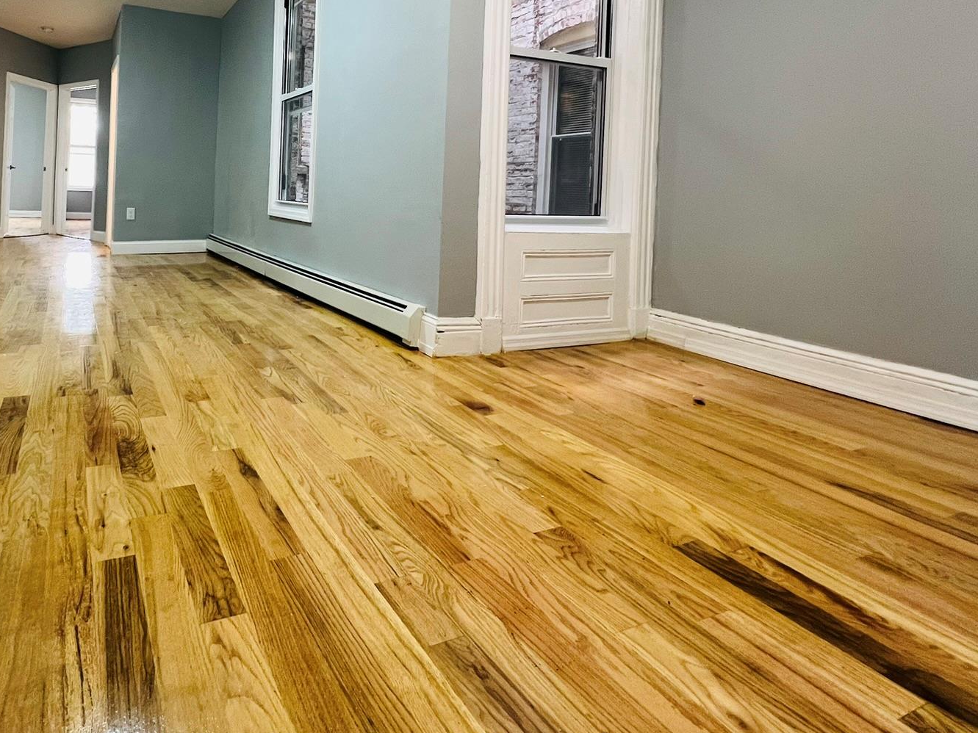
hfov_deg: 78.9
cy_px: 198
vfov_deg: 62.8
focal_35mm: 20
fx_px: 565
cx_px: 320
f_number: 1.8
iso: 200
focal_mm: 1.57
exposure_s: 1/60
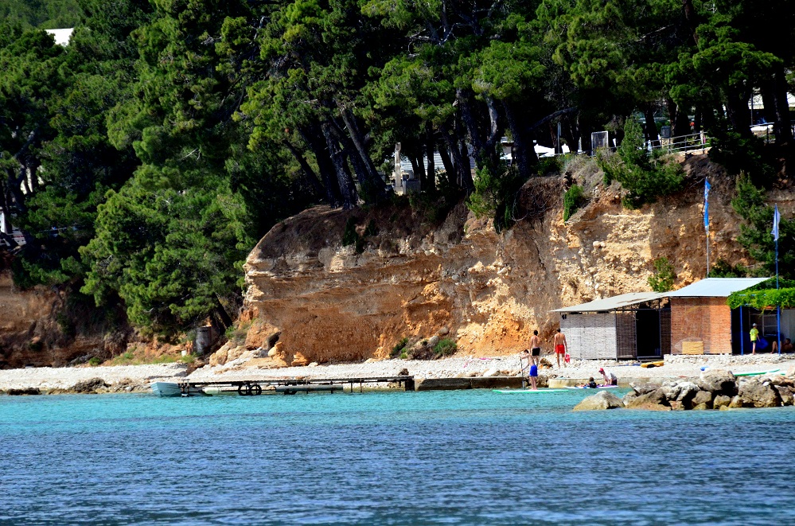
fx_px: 8922
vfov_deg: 3.4
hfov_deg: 5.1
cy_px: 263
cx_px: 398
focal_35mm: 405
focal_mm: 270
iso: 2200
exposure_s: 1/8000
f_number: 6.3
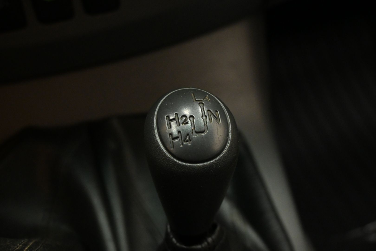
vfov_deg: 29.9
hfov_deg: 43.6
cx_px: 188
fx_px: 470
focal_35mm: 45
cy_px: 126
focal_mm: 30
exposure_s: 1/50
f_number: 5.6
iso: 3600
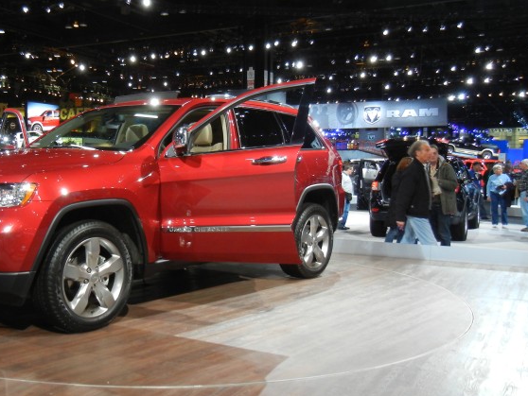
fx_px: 656
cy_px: 192
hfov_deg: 42.9
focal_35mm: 43
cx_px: 154
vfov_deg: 33.6
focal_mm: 5.4
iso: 312
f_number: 3.5
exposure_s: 1/60
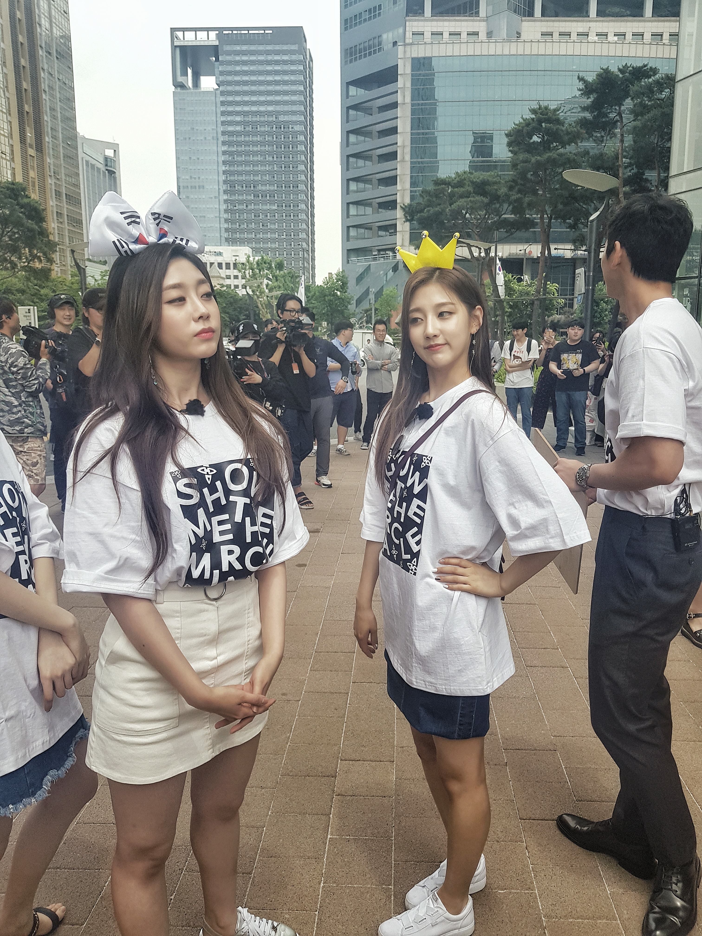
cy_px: 468
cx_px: 351
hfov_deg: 53.1
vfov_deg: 67.3
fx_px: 703
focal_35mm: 26
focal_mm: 4.2
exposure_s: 1/1312
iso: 40
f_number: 1.7
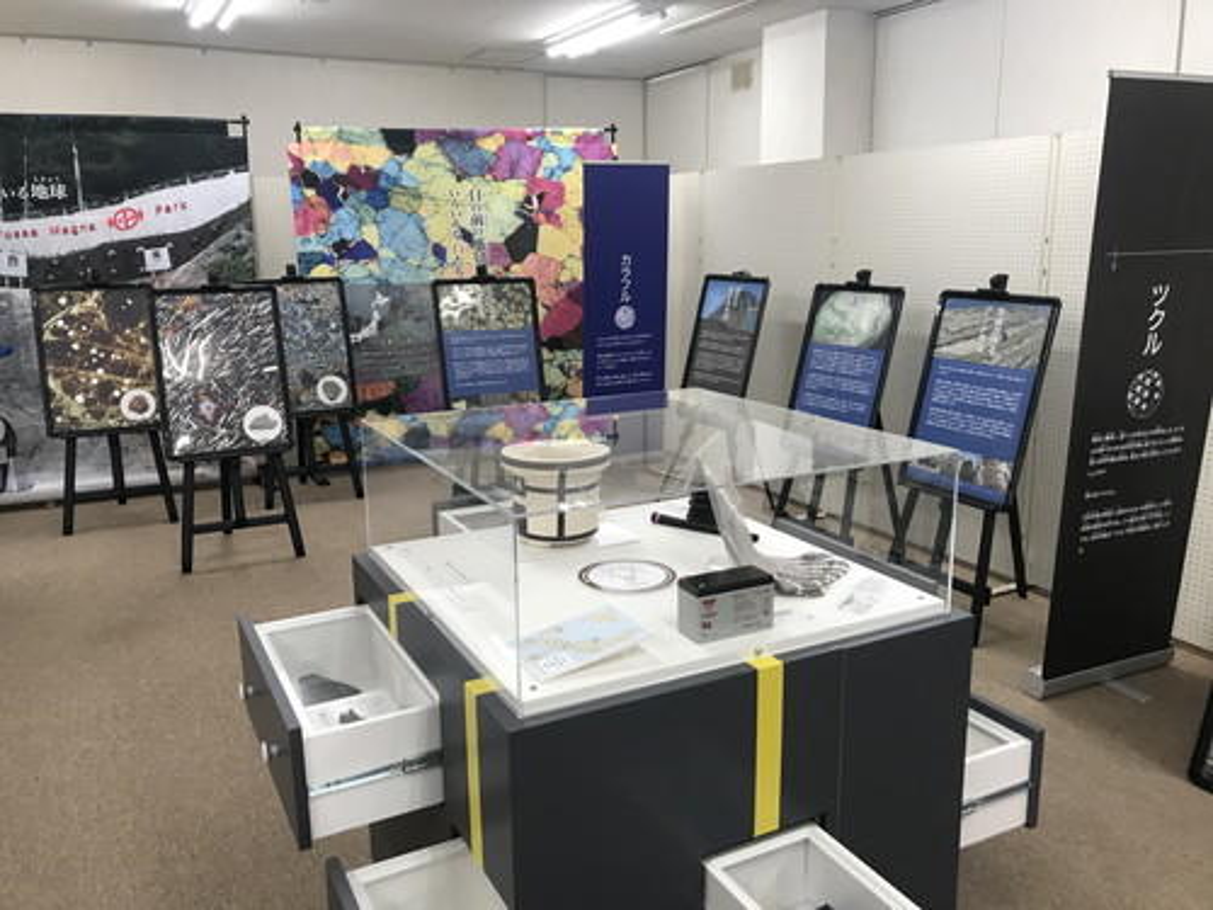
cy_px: 455
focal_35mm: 28
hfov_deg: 63.4
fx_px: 981
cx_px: 606
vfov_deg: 49.7
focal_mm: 3.99
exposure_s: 1/33
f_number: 1.8
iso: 25
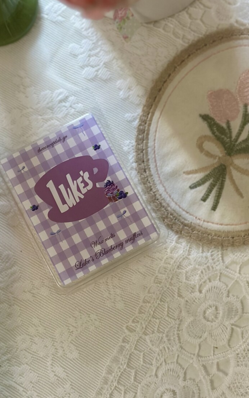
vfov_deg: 33.9
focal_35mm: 60
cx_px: 95
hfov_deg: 21.6
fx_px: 651
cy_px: 167
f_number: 1.78
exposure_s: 1/50
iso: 200
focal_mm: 6.86
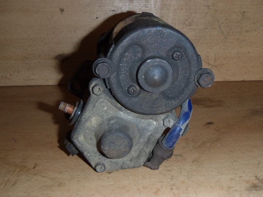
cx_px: 132
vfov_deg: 37.7
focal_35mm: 38
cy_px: 98
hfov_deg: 49.0
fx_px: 289
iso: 100
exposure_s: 1/40
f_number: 4.6
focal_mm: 6.83
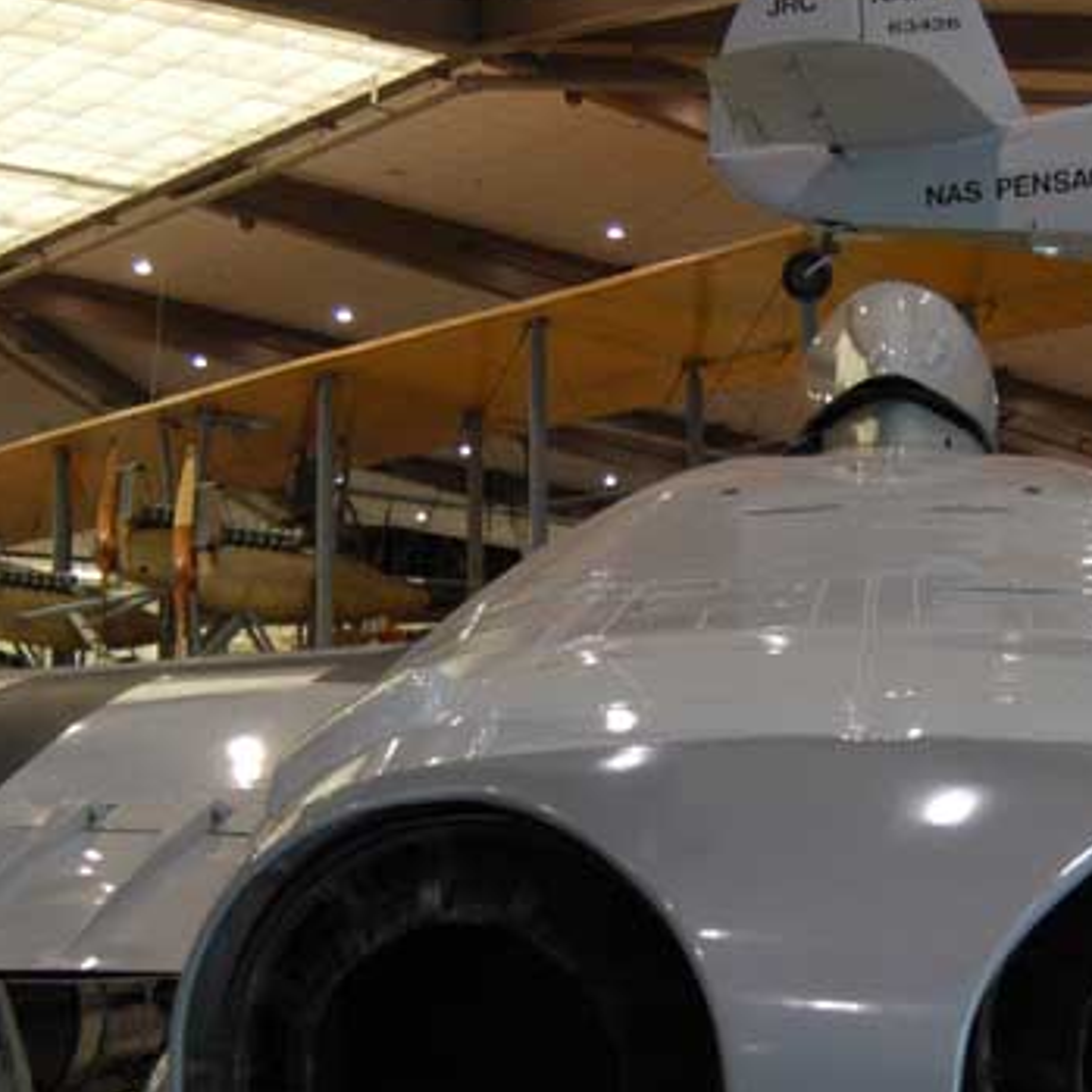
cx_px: 882
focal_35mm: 70
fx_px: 2498
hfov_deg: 24.2
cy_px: 685
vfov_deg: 24.6
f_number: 3.5
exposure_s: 1/50
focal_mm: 24
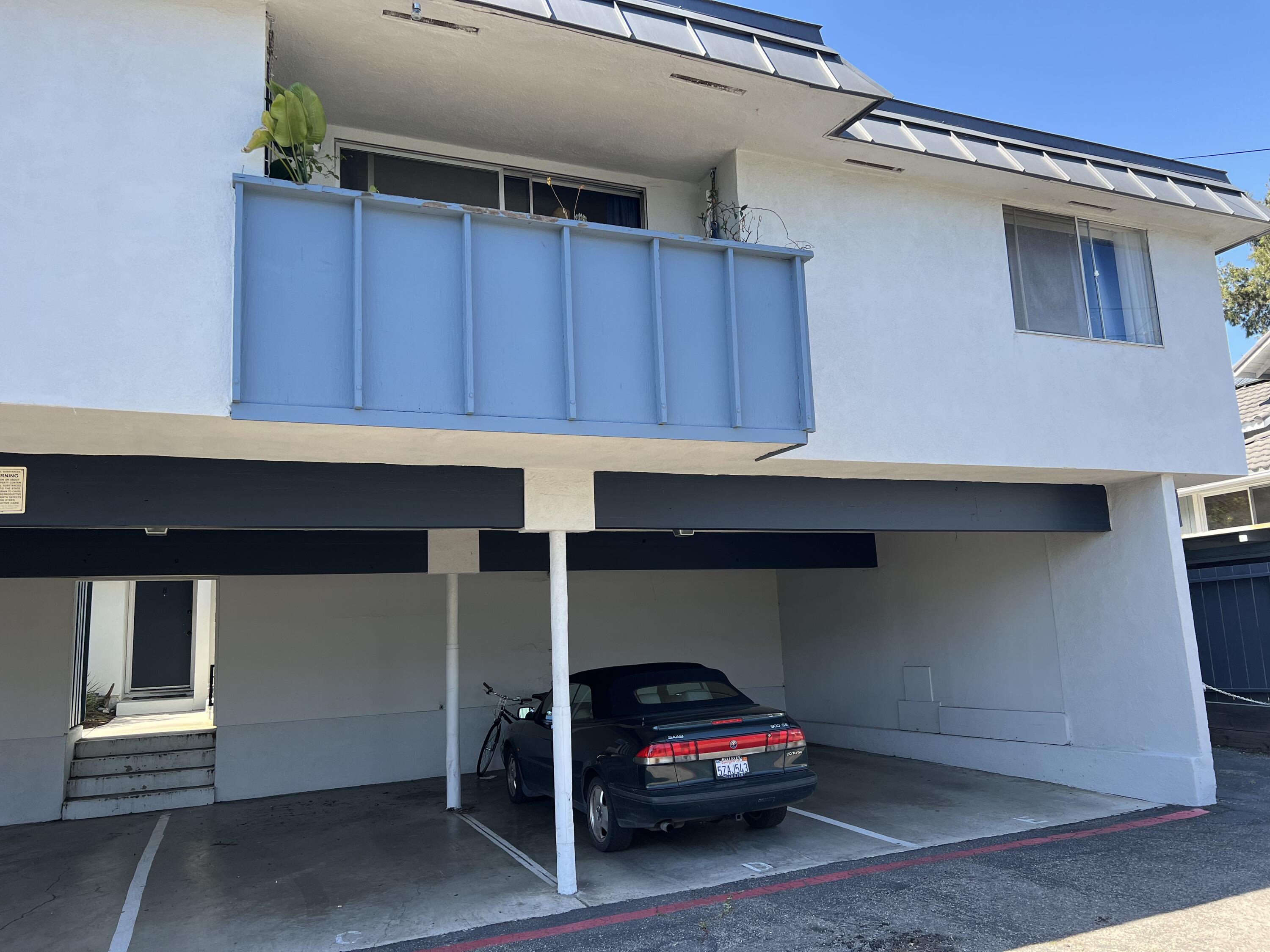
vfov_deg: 53.1
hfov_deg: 67.3
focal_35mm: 26
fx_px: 954
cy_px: 476
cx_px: 635
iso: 50
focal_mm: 5.7
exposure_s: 1/873
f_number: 1.5
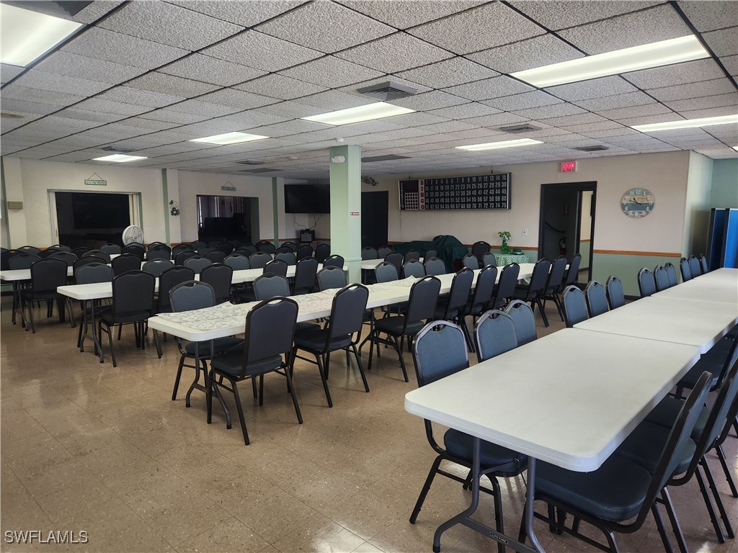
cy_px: 276
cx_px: 369
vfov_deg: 58.9
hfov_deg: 73.9
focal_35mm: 23
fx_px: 490
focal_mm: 5.4
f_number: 1.8
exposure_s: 1/120
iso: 125
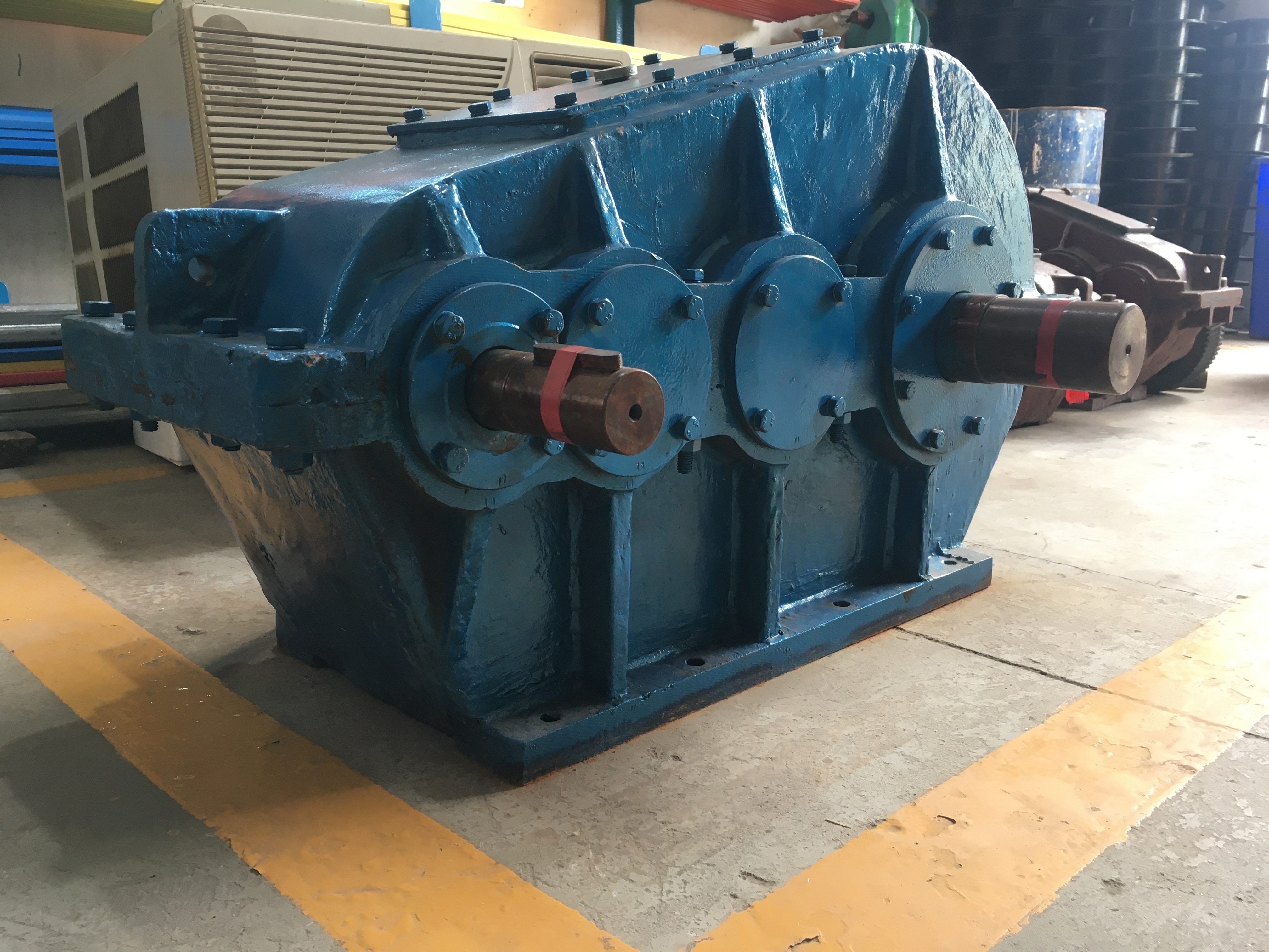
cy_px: 476
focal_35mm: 29
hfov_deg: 61.7
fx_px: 1063
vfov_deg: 48.2
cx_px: 634
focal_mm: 4.15
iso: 80
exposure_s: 1/33
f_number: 2.2
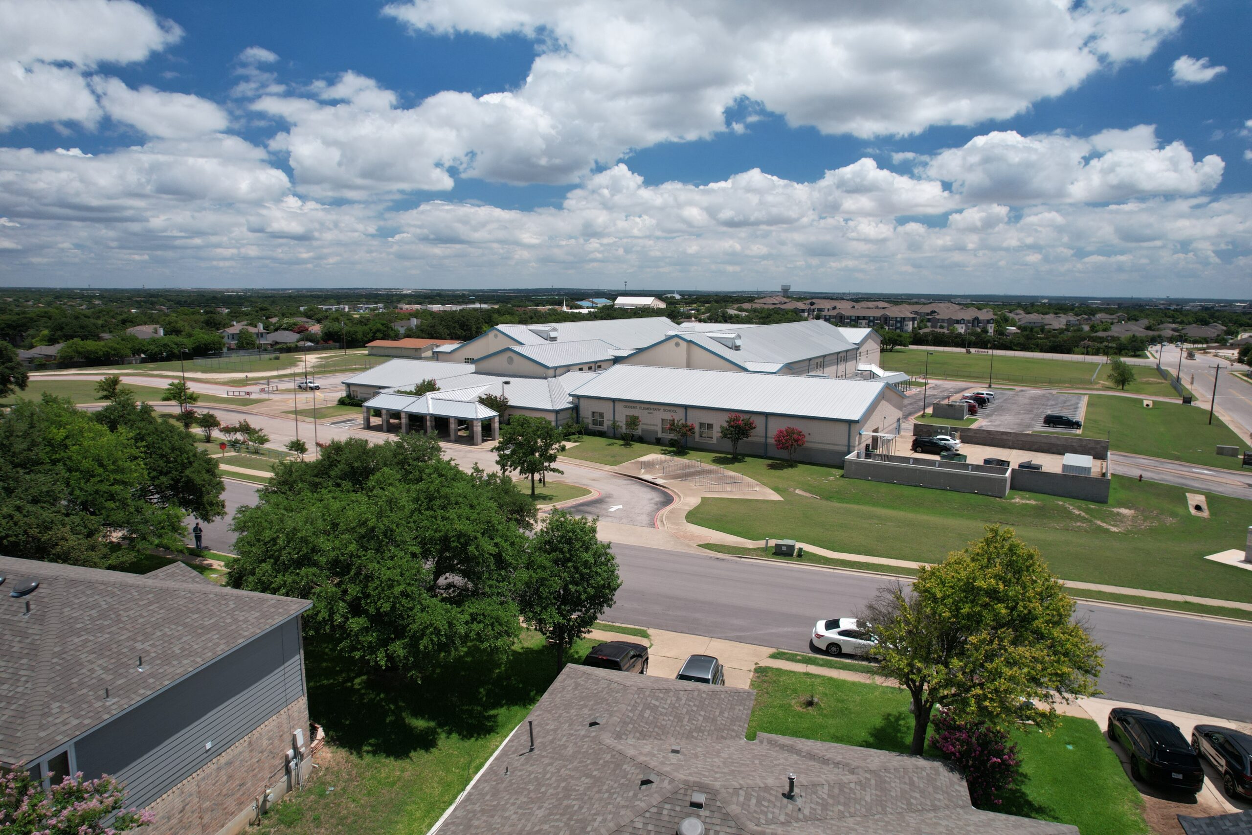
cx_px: 626
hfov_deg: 78.6
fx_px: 765
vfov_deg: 57.2
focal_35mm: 22
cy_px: 418
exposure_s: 1/1250
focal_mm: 8.38
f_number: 2.8
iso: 120
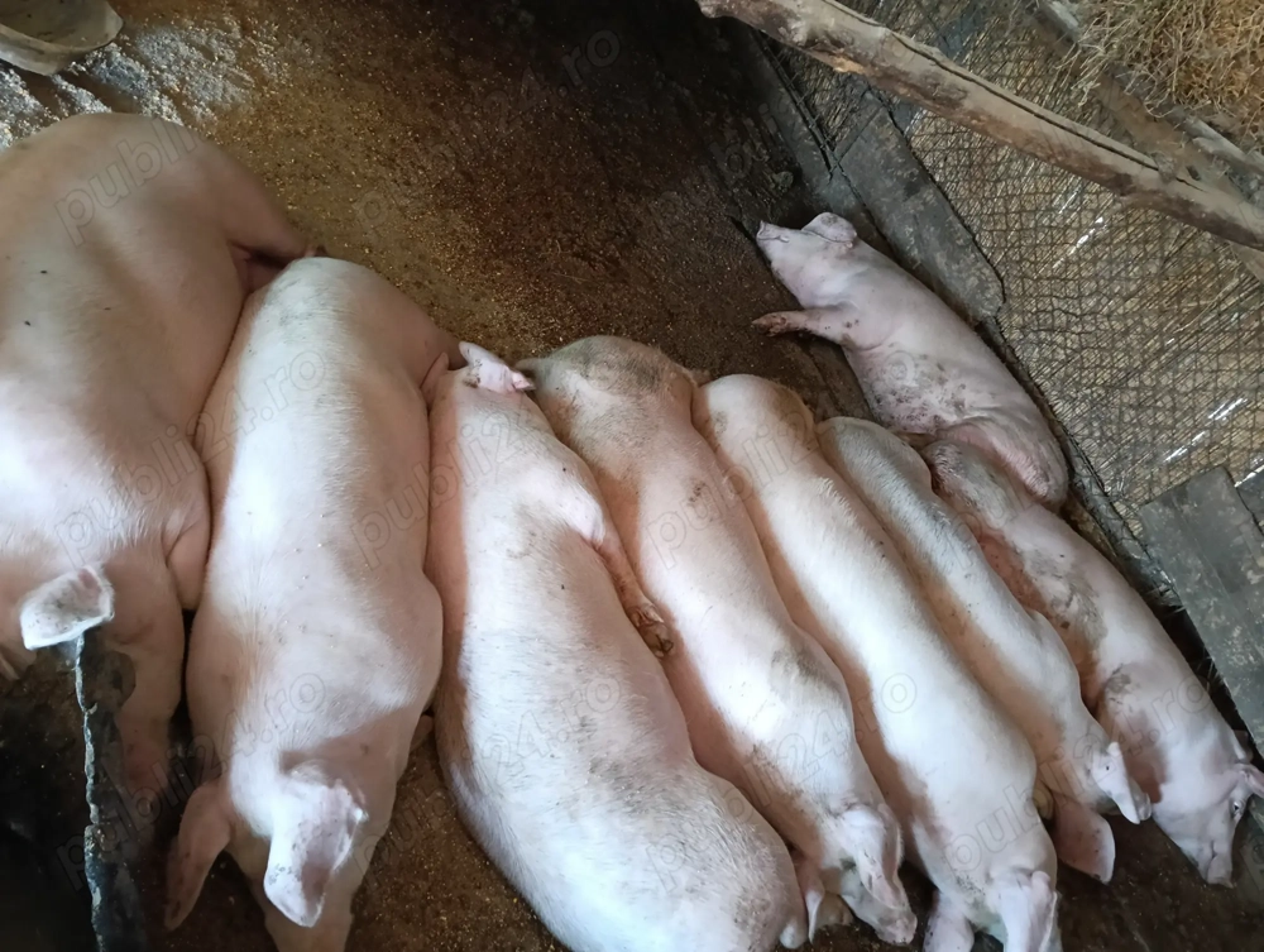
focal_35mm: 27
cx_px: 632
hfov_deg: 65.2
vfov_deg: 51.5
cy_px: 476
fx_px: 987
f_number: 1.8
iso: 1000
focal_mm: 3.98
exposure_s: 1/25
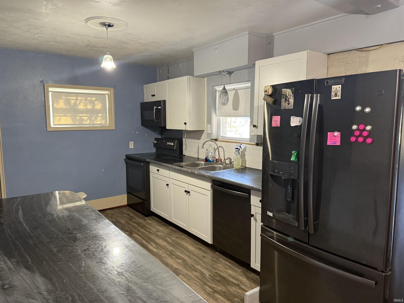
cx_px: 202
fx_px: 280
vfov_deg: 56.8
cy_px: 152
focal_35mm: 24
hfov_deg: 71.6
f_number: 1.78
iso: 400
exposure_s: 1/60
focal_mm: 6.76
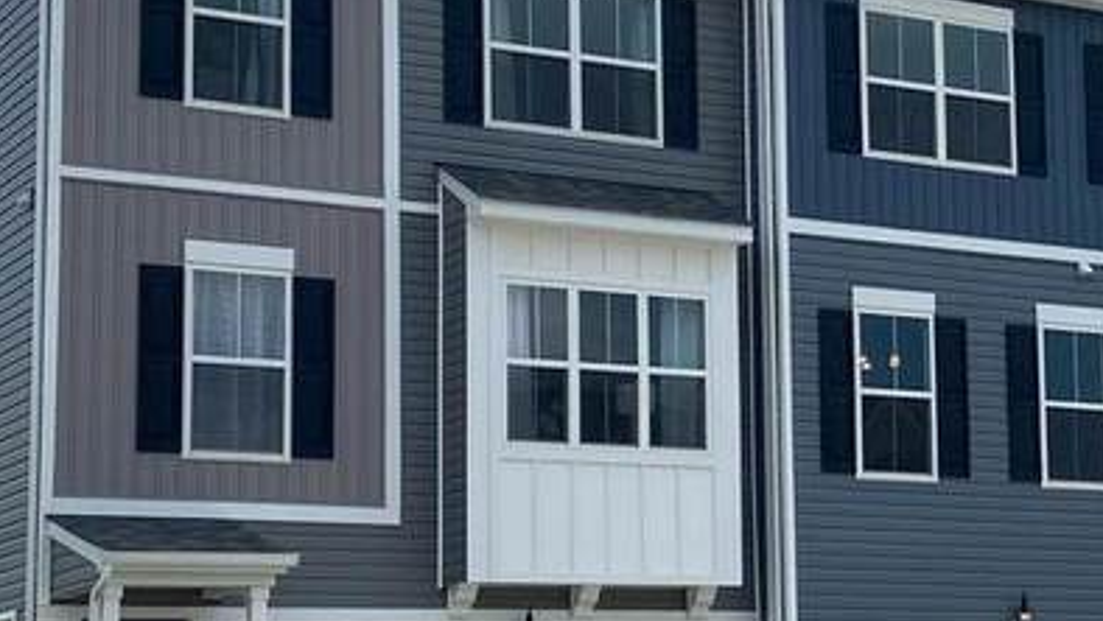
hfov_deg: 22.6
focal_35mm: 92
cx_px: 977
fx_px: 2692
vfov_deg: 13.2
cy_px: 383
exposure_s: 1/5236
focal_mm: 4.25
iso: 32
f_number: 1.8
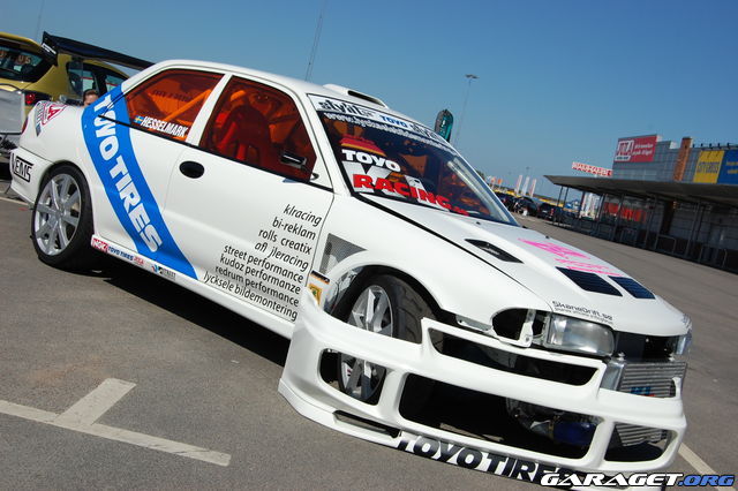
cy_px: 246
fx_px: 922
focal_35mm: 45
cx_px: 369
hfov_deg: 43.6
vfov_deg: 29.8
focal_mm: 30
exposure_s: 1/500
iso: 200
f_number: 11
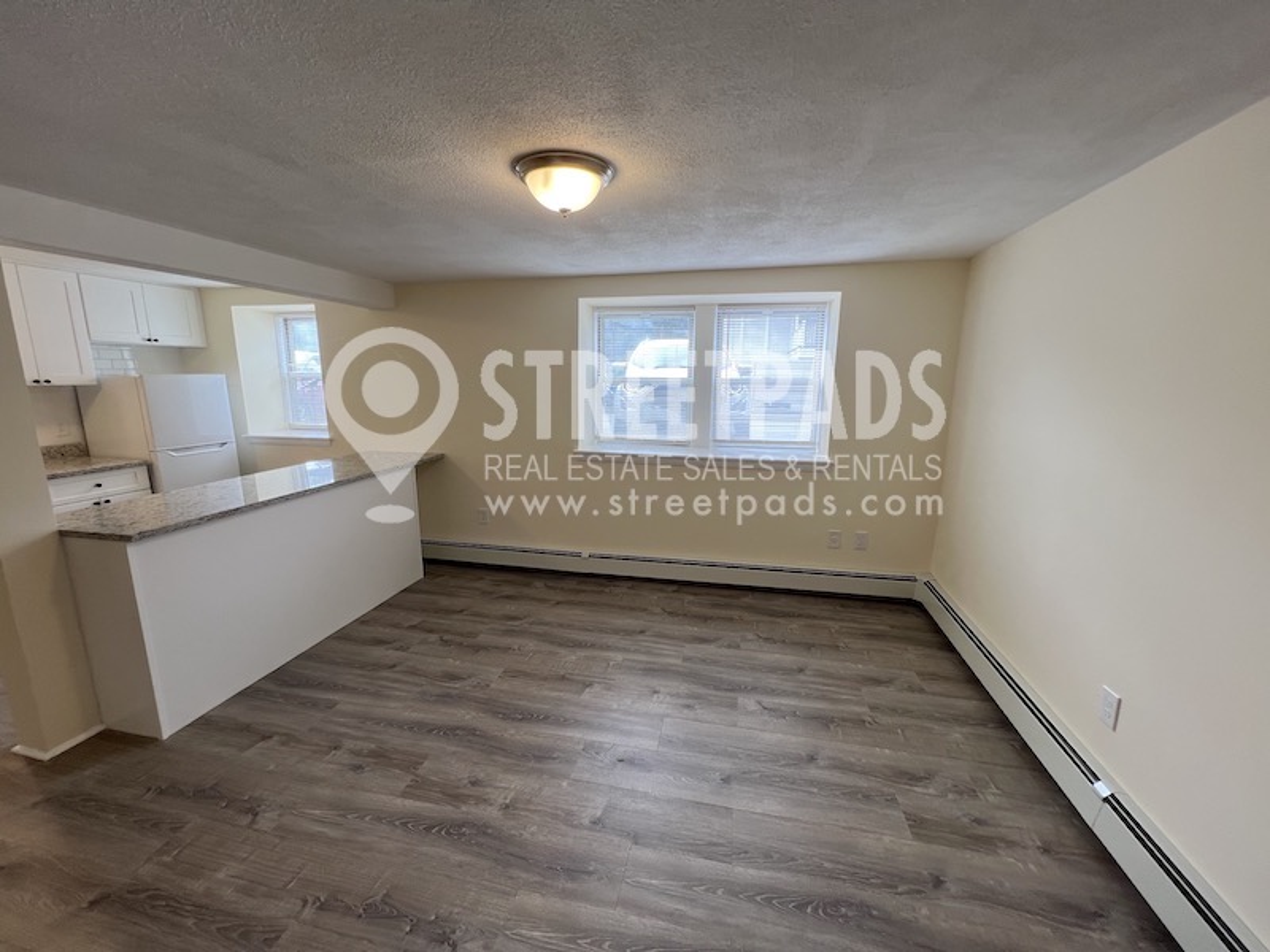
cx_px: 635
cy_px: 476
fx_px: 477
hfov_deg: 106.2
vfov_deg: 89.9
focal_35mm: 13
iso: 40
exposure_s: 1/120
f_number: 1.8
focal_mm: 1.57
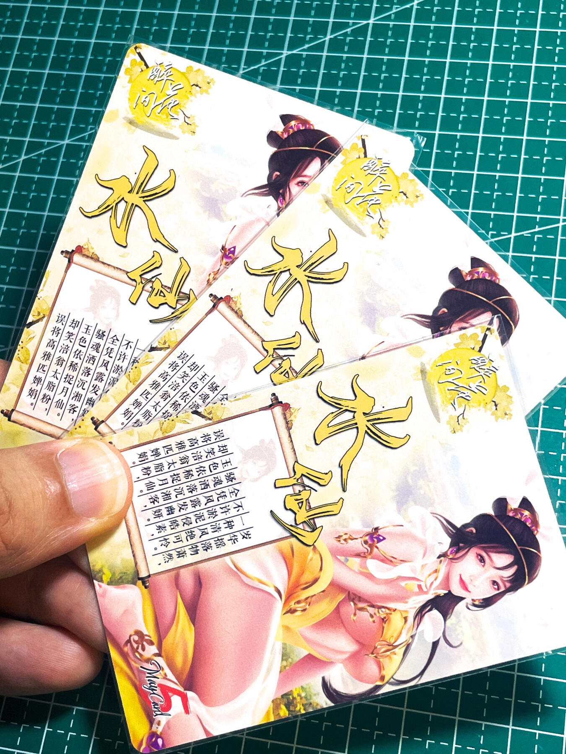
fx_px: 1134
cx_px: 283
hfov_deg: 28.0
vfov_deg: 36.8
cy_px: 377
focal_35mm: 52
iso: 82
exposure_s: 1/49
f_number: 1.6
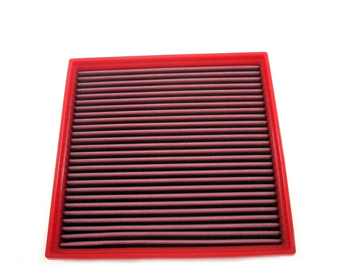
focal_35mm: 35
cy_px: 134
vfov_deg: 40.7
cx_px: 179
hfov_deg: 52.6
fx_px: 362
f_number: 2.8
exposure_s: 1/43.8
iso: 400
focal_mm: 5.7
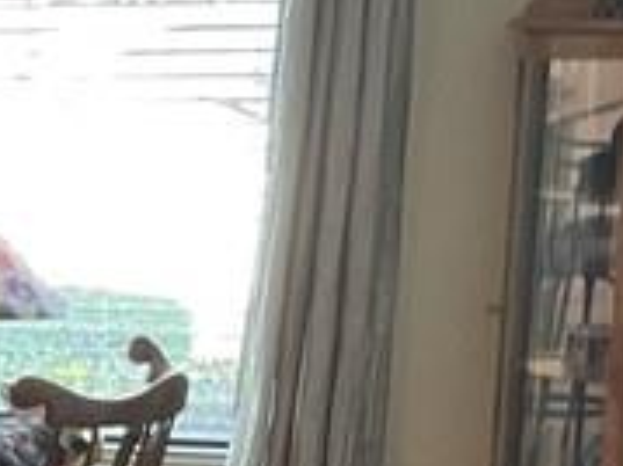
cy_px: 602
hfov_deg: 10.3
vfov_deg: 8.8
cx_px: -860
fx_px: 2986
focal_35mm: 166
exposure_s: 1/60
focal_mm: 3
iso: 100
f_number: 1.8
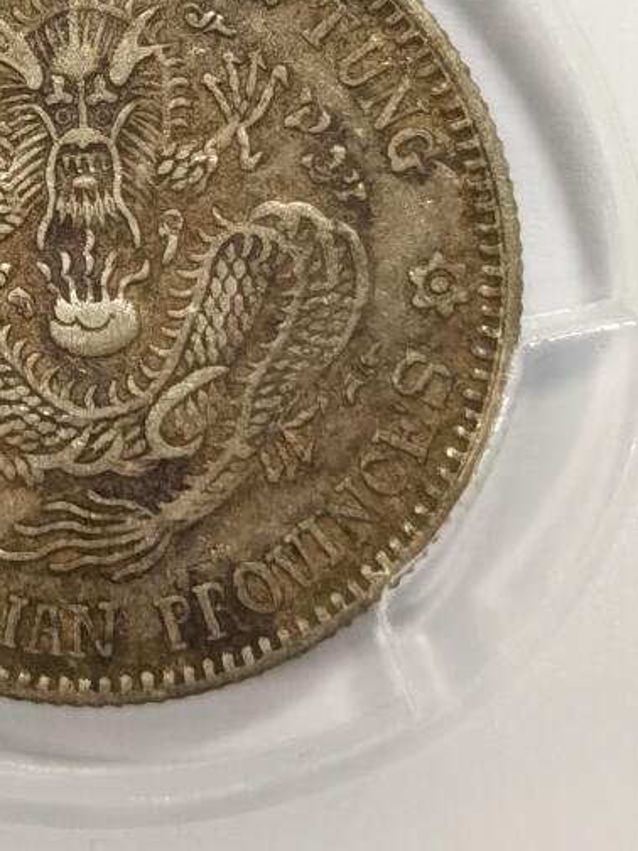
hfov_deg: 7.7
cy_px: -138
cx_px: 84
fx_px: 4743
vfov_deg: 10.1
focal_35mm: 193
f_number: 16
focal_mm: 5.56
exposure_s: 1/100
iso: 160
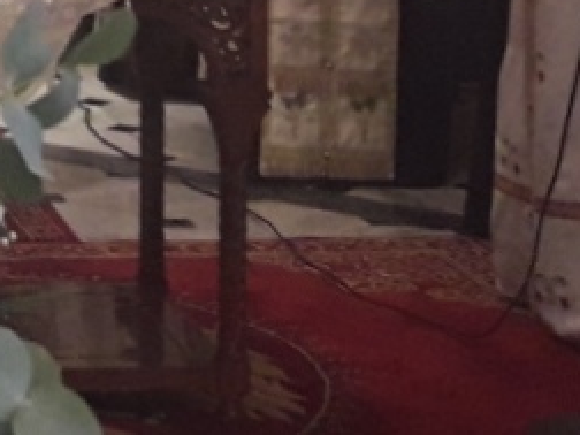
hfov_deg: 15.9
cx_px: -290
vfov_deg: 12.0
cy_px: -325
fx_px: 1910
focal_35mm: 114
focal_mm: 3.7
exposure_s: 1/20
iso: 160
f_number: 1.9
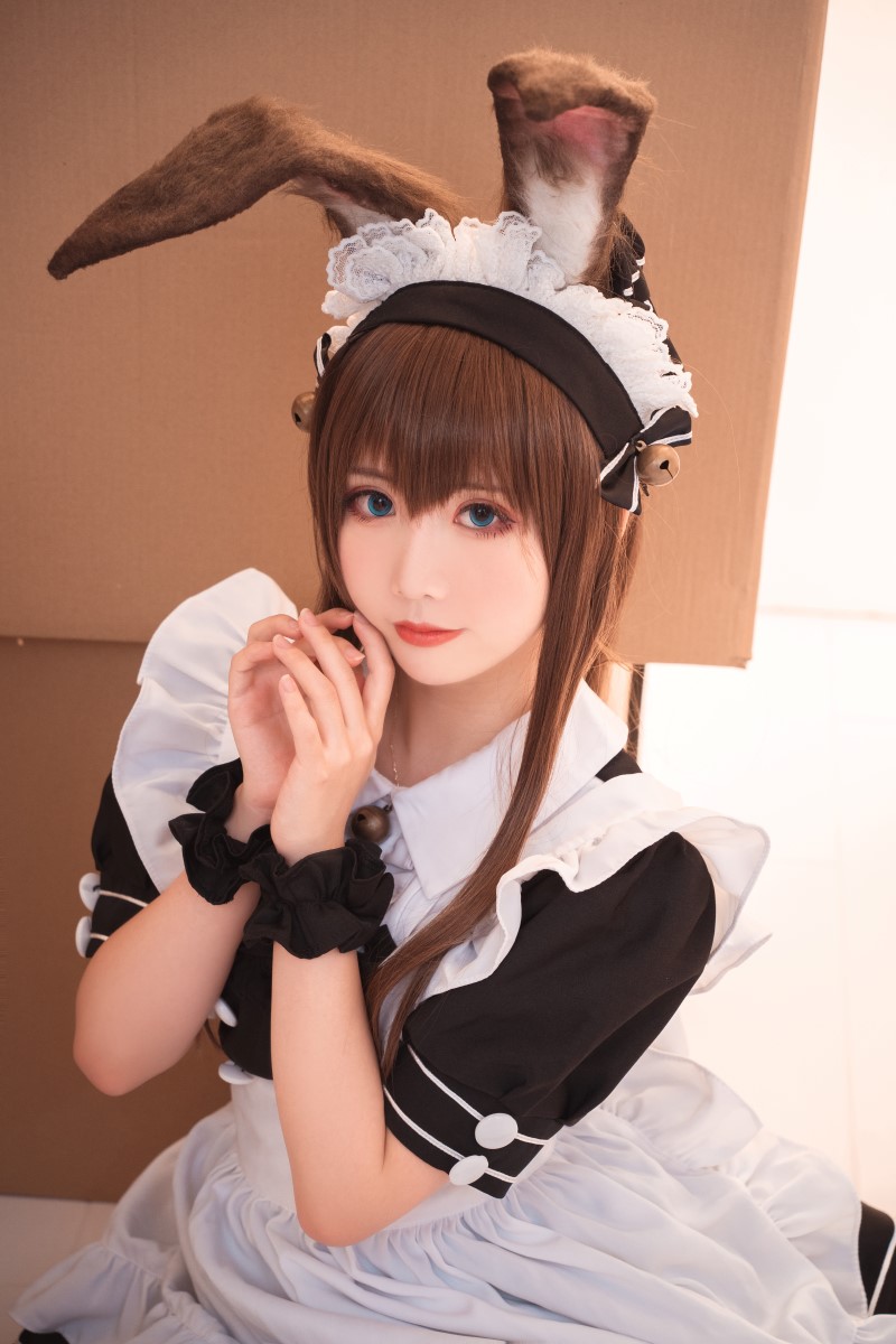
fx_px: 3098
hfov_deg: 16.5
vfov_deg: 24.5
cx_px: 448
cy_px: 672
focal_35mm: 83
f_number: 5.6
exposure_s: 1/125
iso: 1600
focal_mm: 83
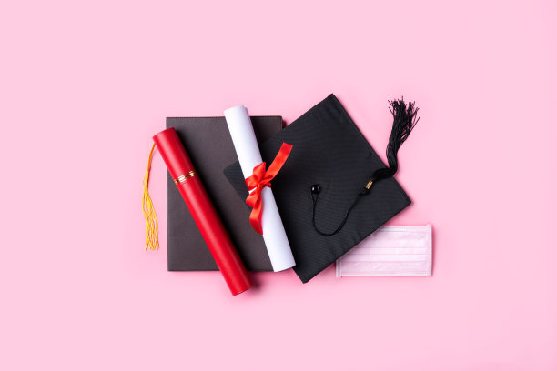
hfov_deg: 48.5
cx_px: 278
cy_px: 186
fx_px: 619
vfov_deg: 33.4
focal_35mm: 40
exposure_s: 1/160
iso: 100
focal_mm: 40
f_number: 9
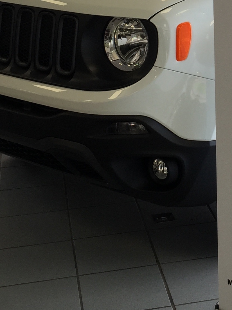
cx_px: 239
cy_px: 23
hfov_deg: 16.7
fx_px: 769
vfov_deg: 22.2
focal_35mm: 86
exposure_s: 1/102
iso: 32
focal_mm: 4.15
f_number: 2.2
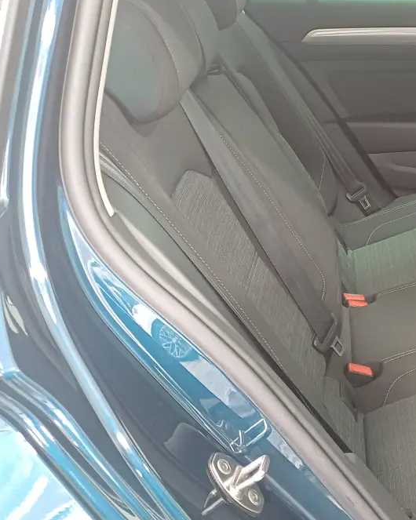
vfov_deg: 35.3
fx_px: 816
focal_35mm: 53
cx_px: 502
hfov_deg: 25.6
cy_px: 228
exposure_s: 1/33.3
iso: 400
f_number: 1.8
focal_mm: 4.65
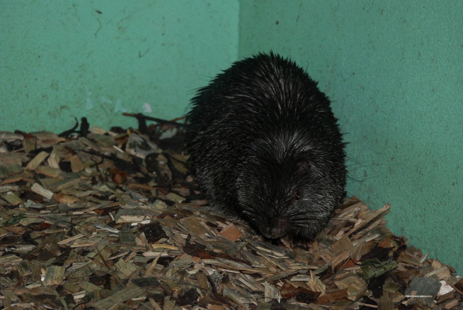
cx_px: 232
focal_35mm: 165
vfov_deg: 8.3
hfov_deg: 12.4
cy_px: 155
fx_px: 2125
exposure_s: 1/60
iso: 1000
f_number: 5
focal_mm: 110
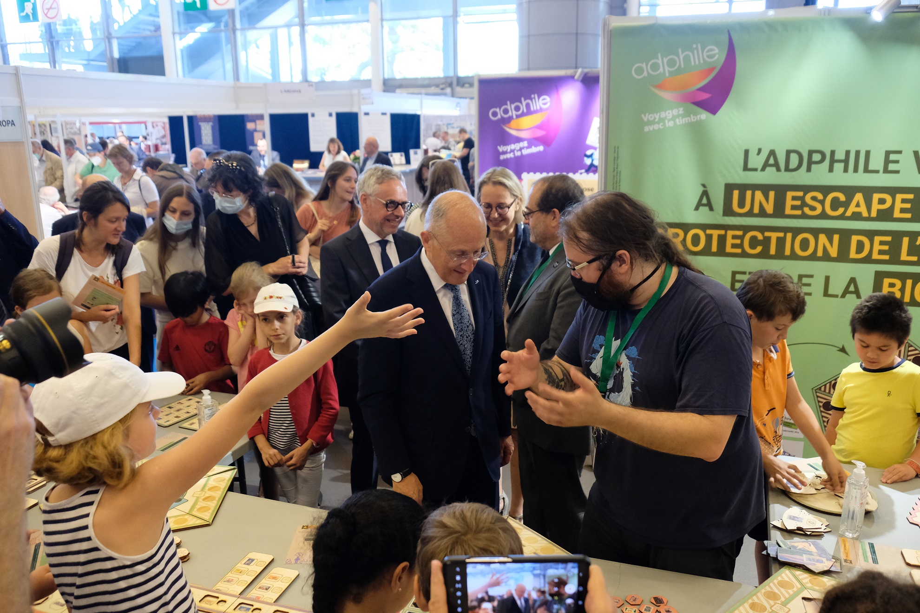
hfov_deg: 63.7
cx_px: 460
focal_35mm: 29
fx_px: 741
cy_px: 306
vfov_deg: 45.0
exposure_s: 1/60
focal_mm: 19
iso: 2500
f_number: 3.6
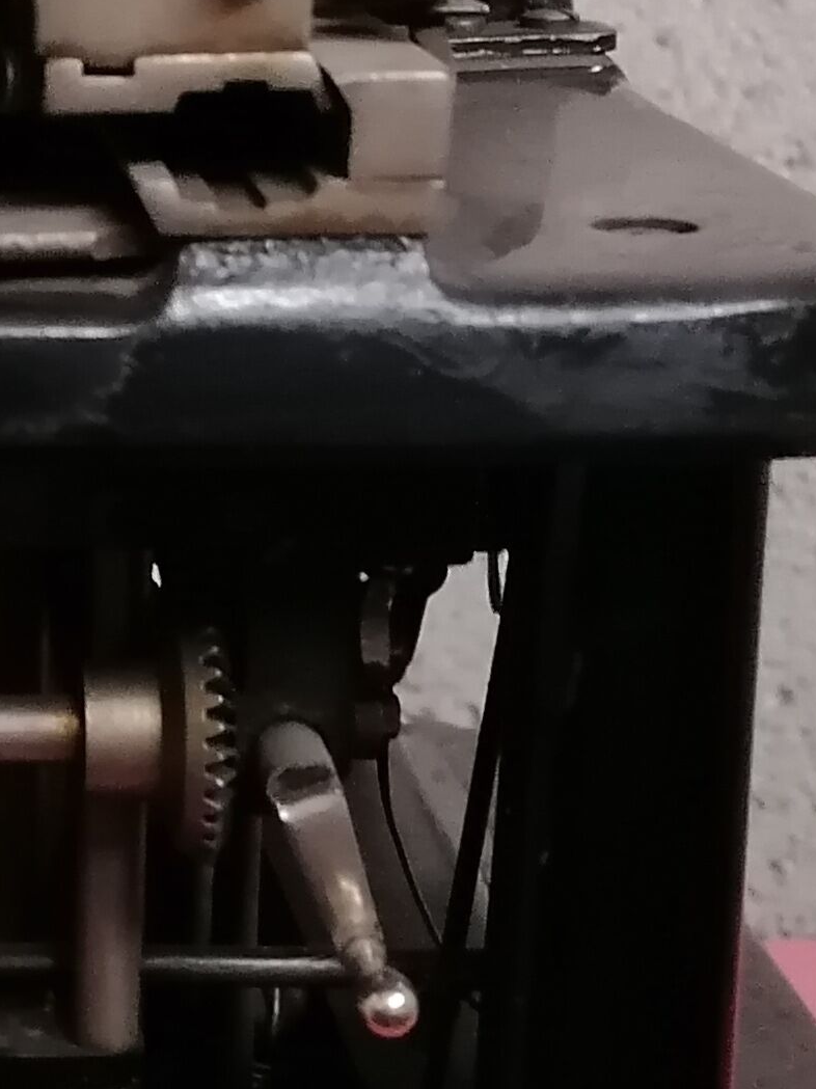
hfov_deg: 13.3
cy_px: 492
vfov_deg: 19.1
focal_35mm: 103
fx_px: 3239
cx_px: -521
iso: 800
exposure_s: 1/16.7
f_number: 1.8
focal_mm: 4.75
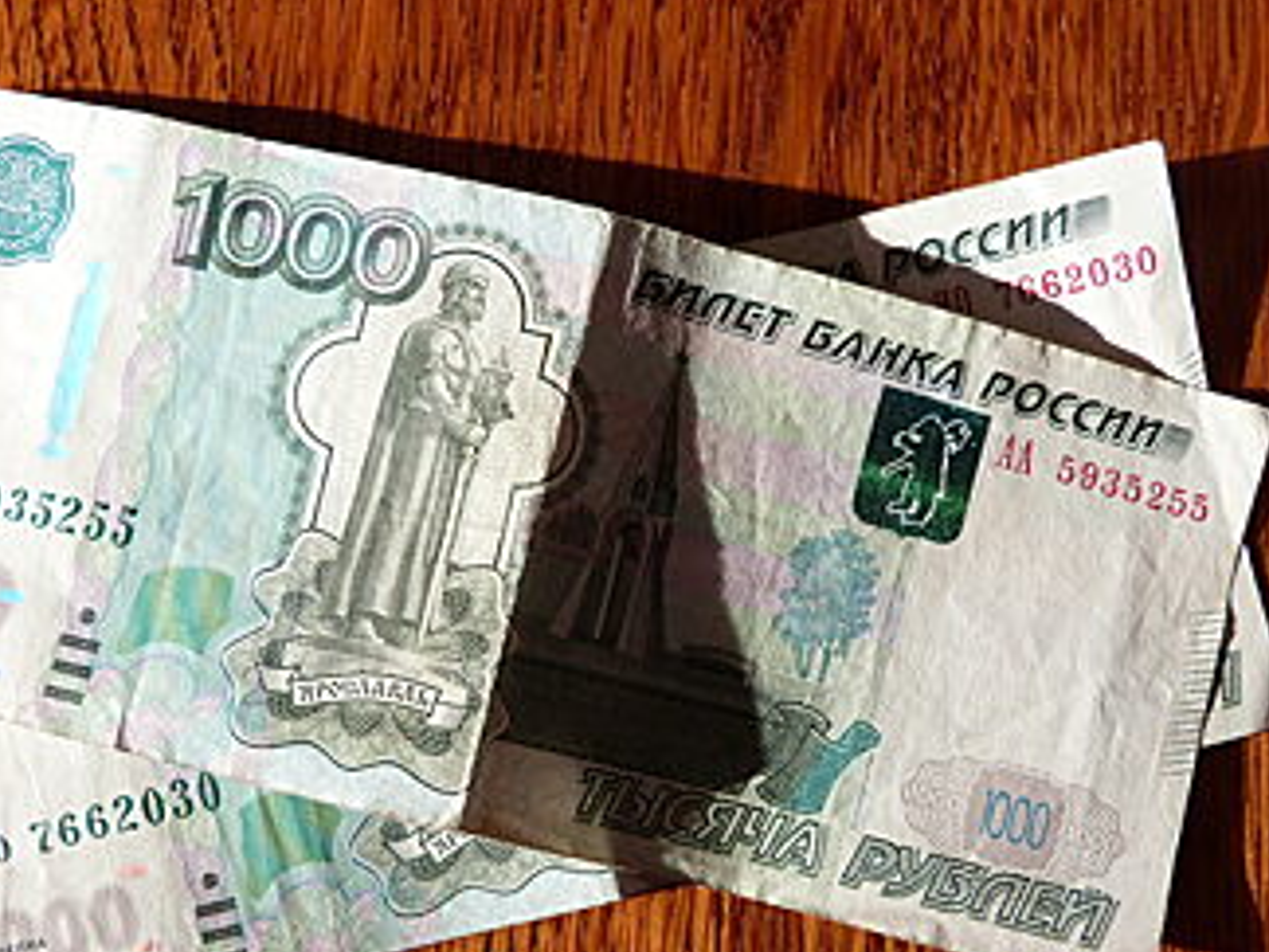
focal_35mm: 36
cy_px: 603
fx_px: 1320
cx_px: 562
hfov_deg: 51.2
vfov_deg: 39.4
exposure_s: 1/200
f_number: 4
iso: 100
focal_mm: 4.5
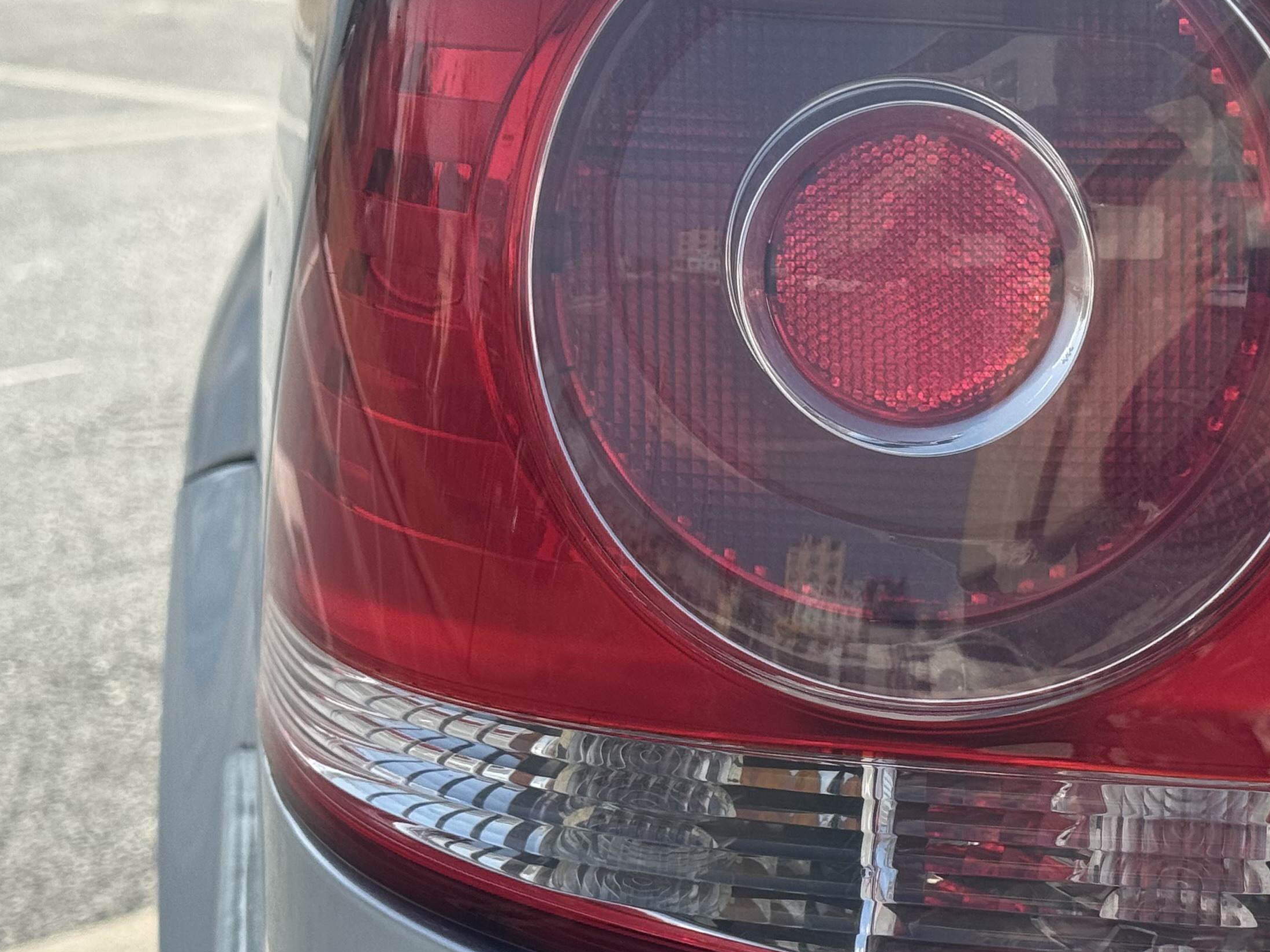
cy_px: 538
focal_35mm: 88
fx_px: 3228
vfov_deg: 16.8
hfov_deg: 21.9
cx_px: 1063
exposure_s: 1/2179
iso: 64
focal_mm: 6.76
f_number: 1.78
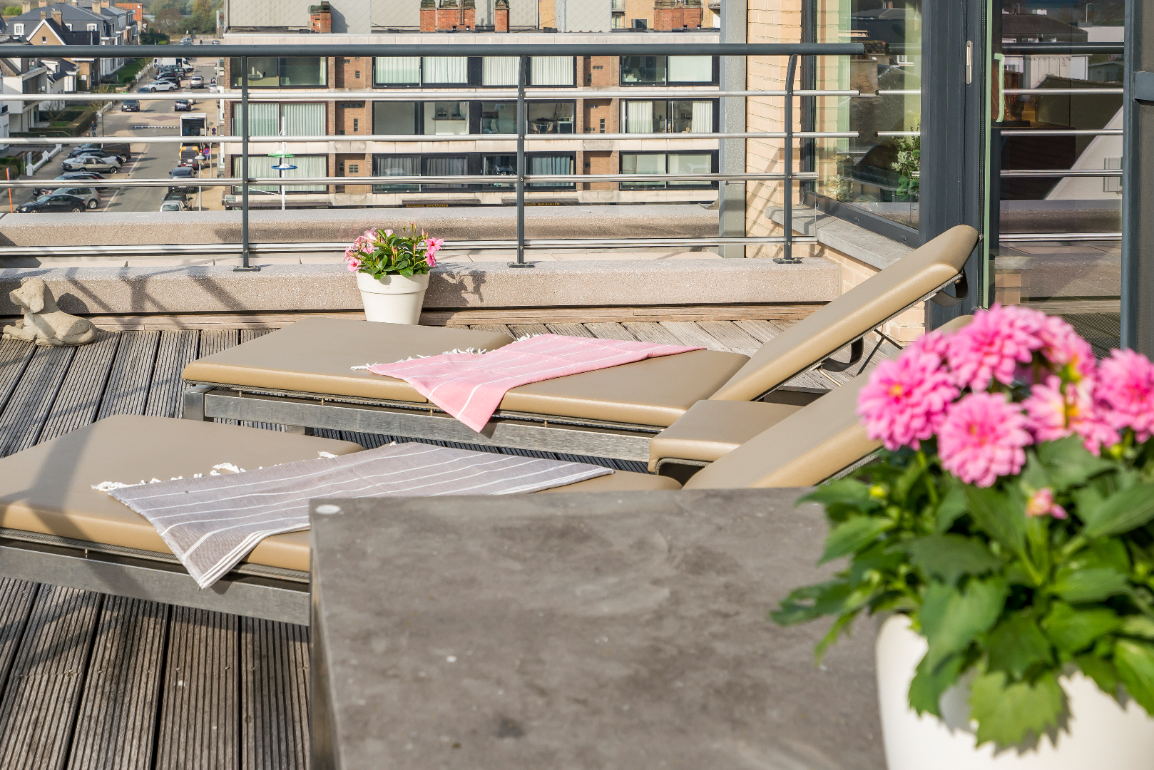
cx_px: 577
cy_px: 385
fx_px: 1667
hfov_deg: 38.2
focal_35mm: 52
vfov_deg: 26.0
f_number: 6.3
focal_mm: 35
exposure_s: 1/400
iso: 100
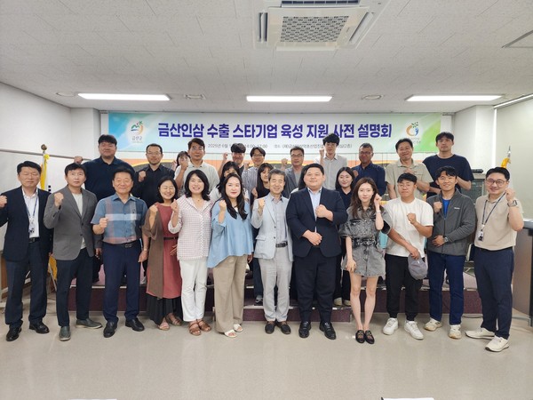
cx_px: 266
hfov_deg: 73.9
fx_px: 354
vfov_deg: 58.9
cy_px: 200
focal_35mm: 23
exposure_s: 1/120
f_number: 1.8
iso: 250
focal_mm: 6.4
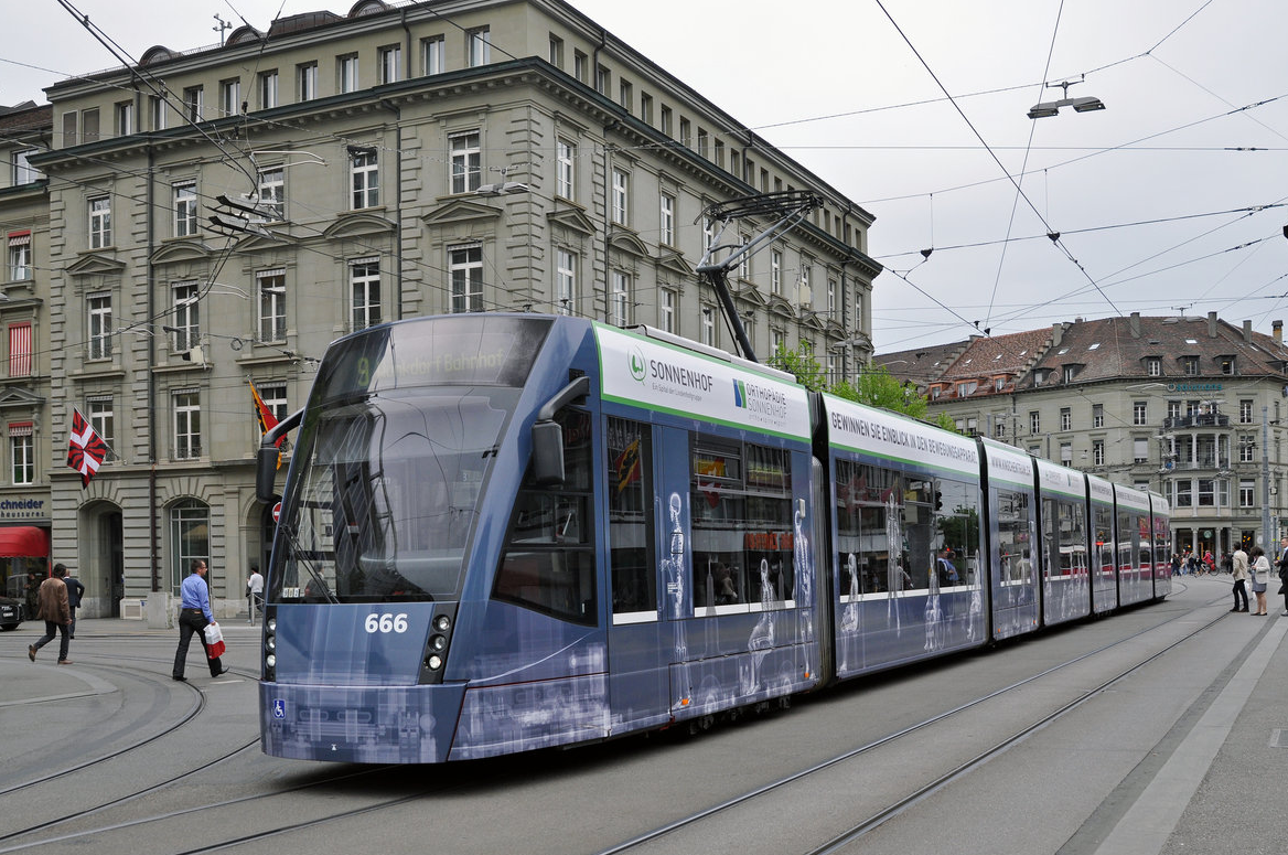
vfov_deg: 35.8
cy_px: 429
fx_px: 1322
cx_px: 651
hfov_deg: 52.0
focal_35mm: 37
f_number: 5
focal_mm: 24
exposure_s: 1/800
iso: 320
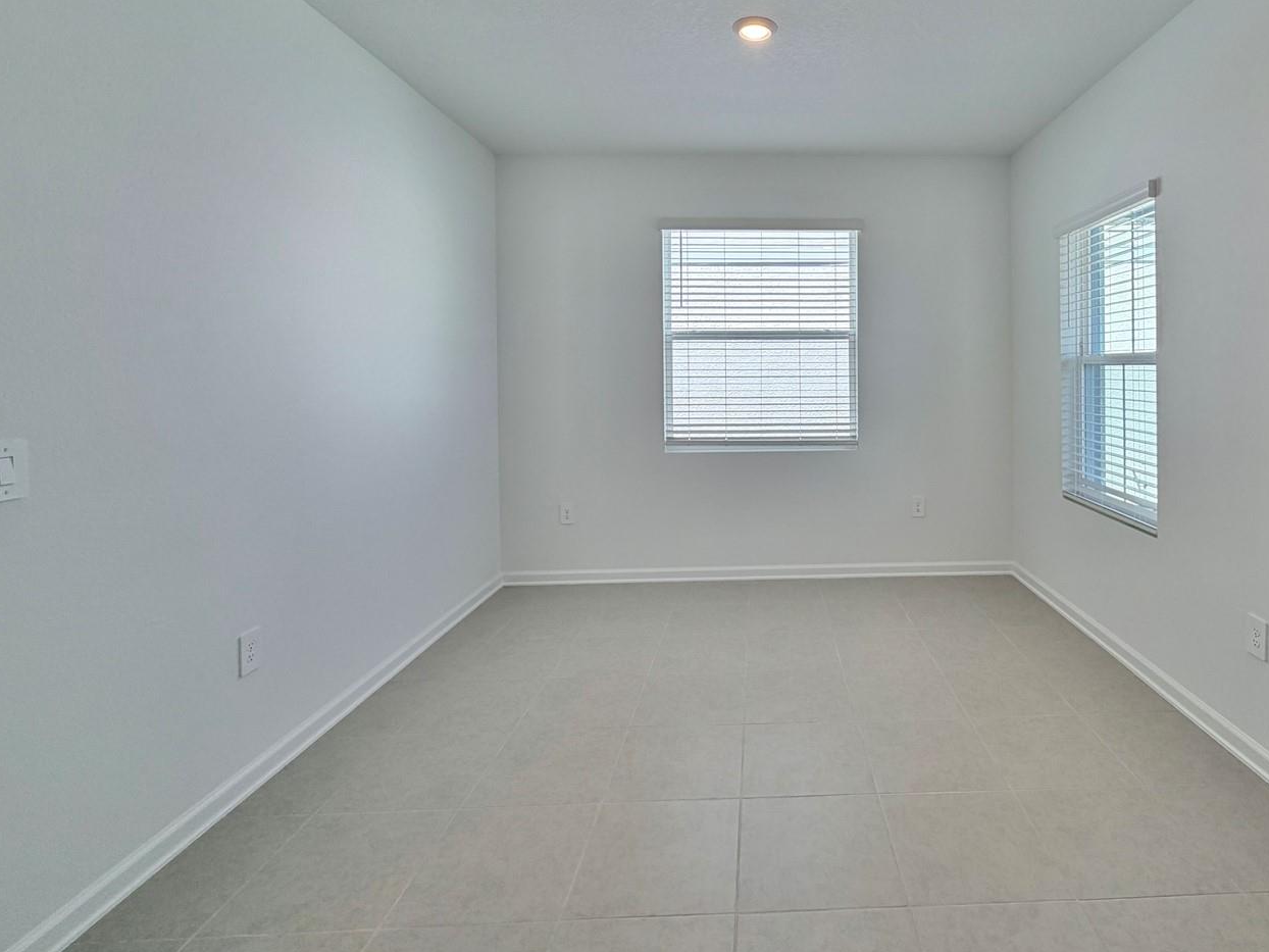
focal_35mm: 18
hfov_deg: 86.1
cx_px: 791
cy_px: 366
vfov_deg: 70.6
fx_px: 660
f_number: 2.2
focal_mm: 2.22
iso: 50
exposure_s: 1/120
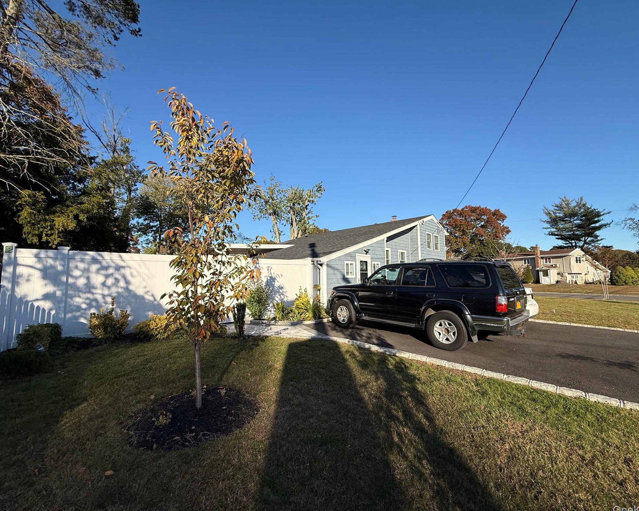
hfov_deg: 96.7
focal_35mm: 15
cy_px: 255
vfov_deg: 84.0
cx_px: 332
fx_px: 284
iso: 50
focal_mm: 2.22
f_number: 2.2
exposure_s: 1/1848
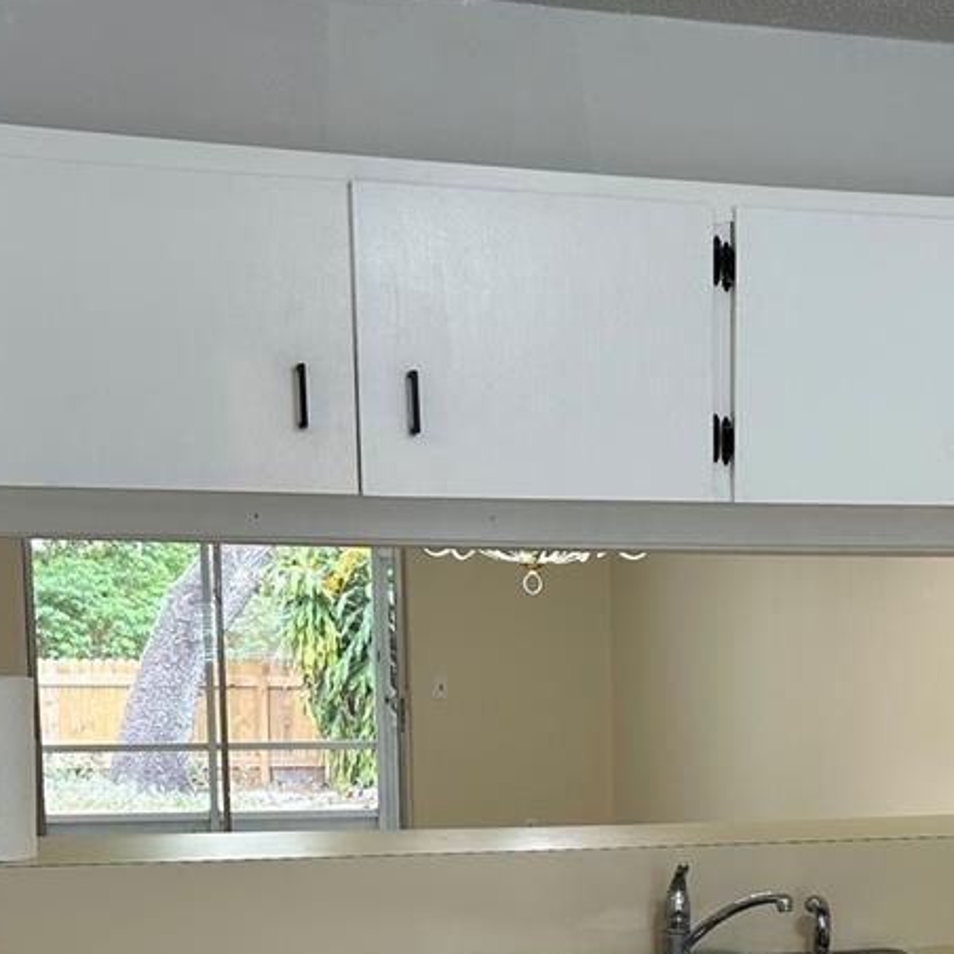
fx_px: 1902
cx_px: 756
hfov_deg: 27.6
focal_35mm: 61
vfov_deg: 27.2
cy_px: 851
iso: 64
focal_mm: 5.7
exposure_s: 1/120
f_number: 1.5
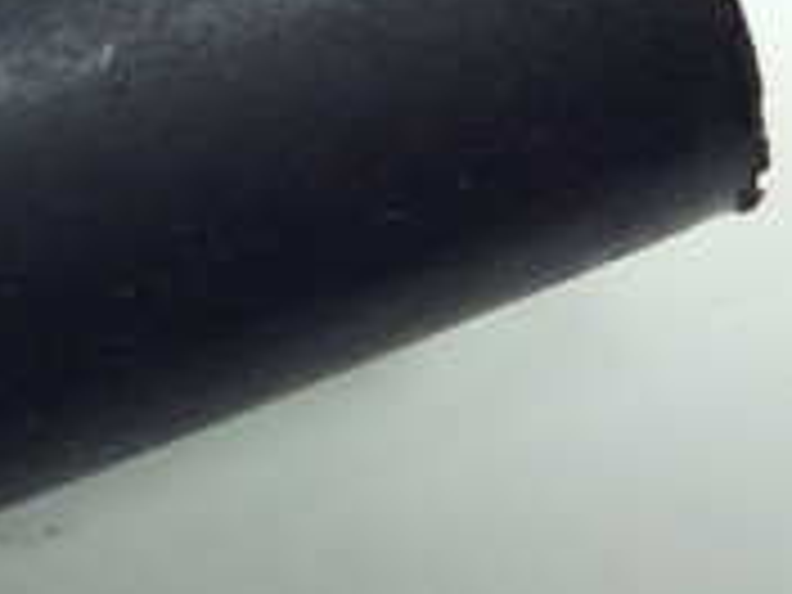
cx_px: -423
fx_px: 2494
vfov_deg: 13.2
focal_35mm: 109
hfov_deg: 16.3
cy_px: -135
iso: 32
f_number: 2.4
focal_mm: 3.3
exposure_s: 1/148
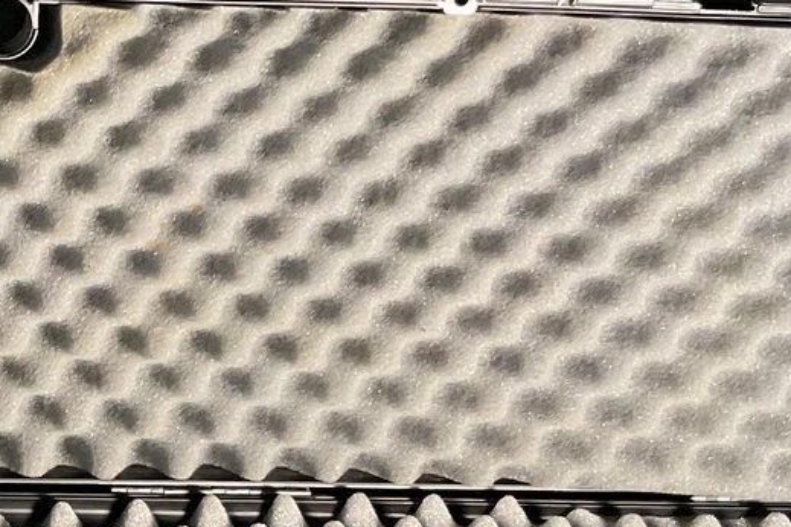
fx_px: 1933
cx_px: -66
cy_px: 435
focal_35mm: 88
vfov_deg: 15.4
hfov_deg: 21.9
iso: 125
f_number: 1.8
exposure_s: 1/60
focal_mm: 3
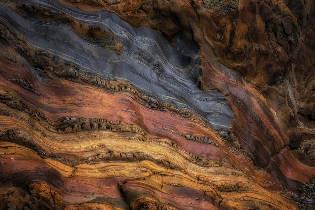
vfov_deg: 19.5
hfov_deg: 28.8
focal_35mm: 70
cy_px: 105
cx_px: 158
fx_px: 613
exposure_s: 1/320
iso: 500
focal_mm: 70
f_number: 8
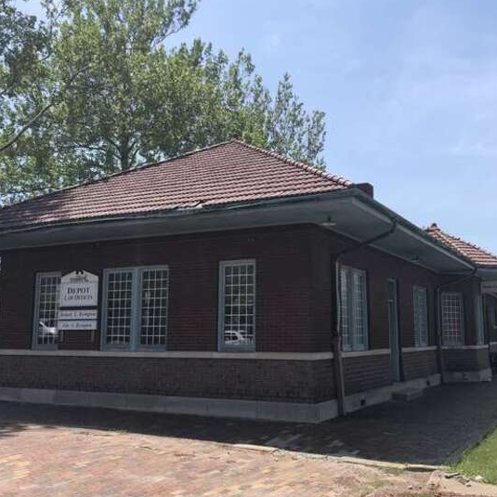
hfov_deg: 44.9
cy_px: 243
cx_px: 270
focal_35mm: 37
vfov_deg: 44.9
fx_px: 601
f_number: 1.8
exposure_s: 1/2183
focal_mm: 3.99
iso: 20
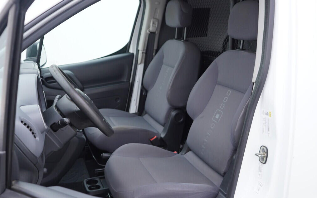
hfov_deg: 52.7
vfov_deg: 34.4
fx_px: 320
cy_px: 97
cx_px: 158
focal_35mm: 37
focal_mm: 24
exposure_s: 1/40
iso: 125
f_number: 3.2
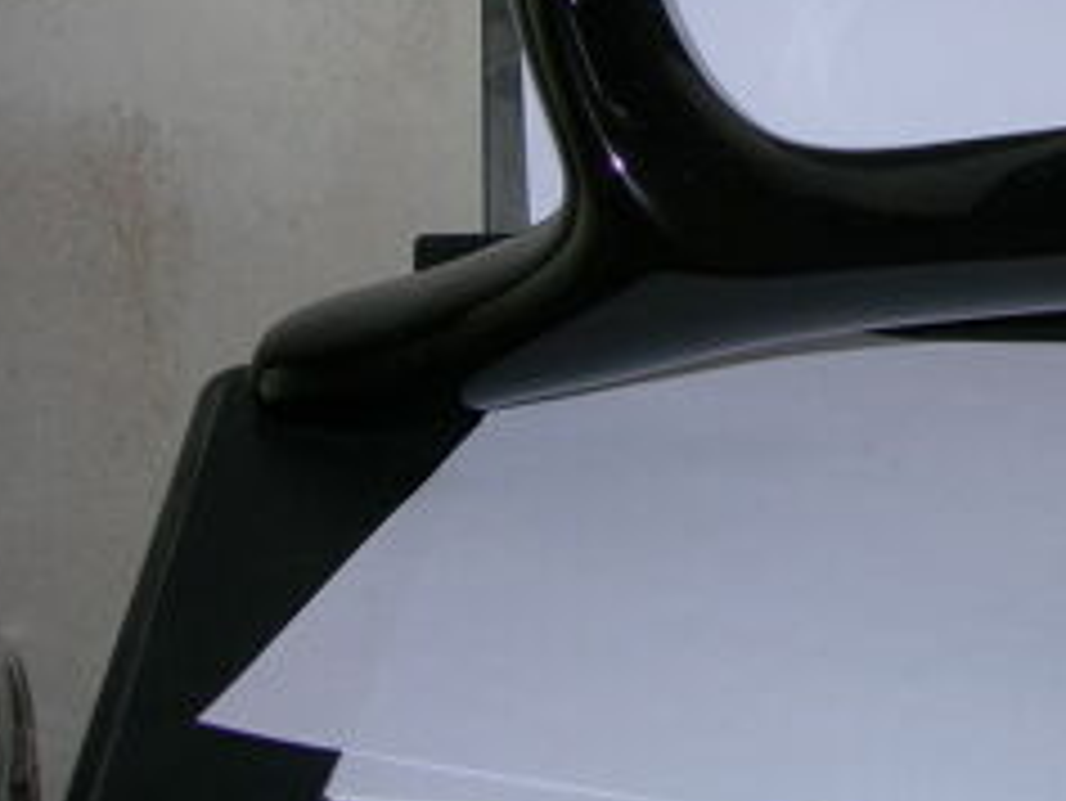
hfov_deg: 24.7
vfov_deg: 18.8
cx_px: 936
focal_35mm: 77
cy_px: 63
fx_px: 2372
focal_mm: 7.8
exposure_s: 1/60.1
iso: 50
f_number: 2.8
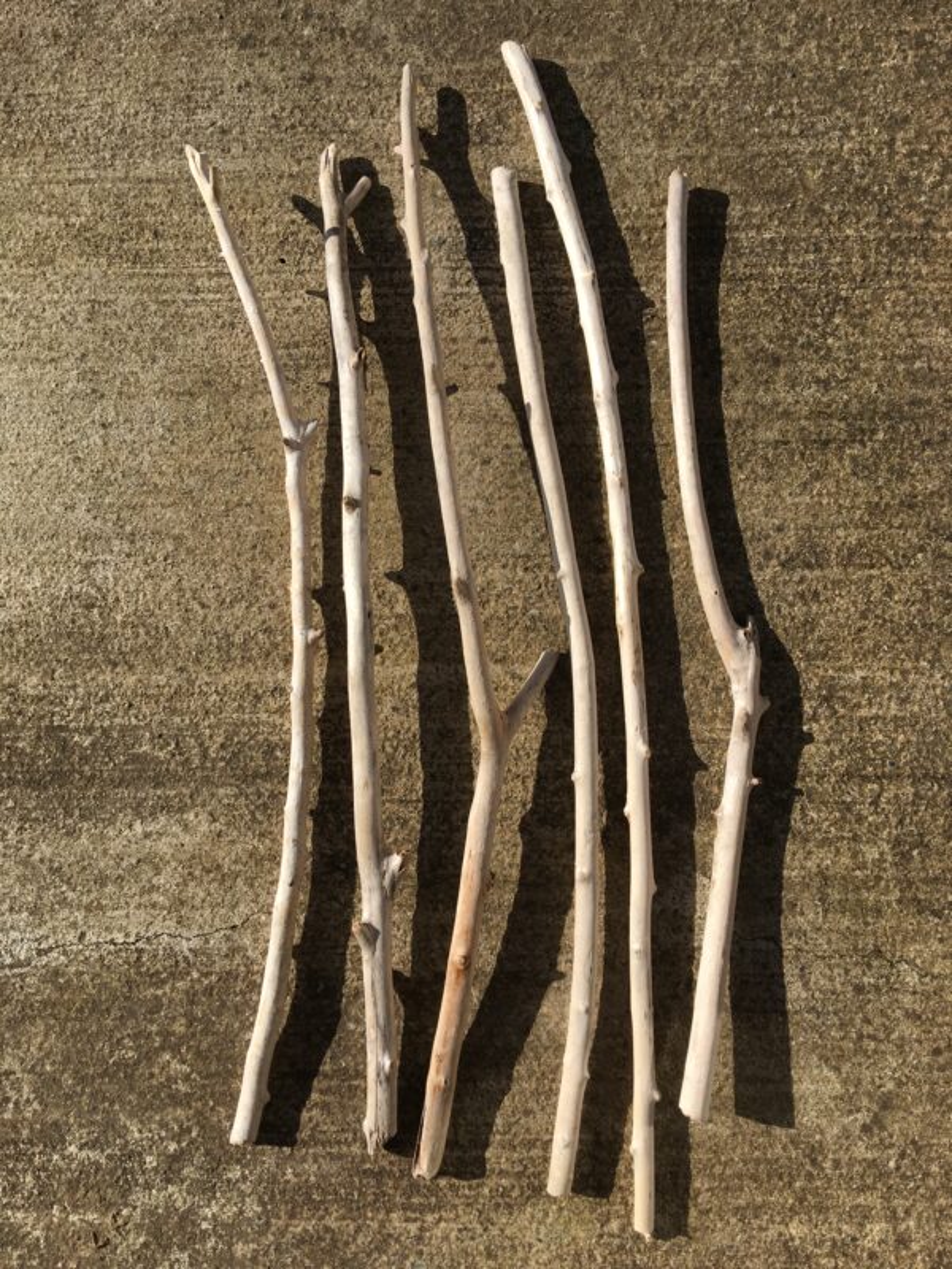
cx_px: 476
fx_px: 1063
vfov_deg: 61.7
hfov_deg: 48.2
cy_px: 634
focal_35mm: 29
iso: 25
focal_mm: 4.15
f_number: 2.2
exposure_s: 1/2653
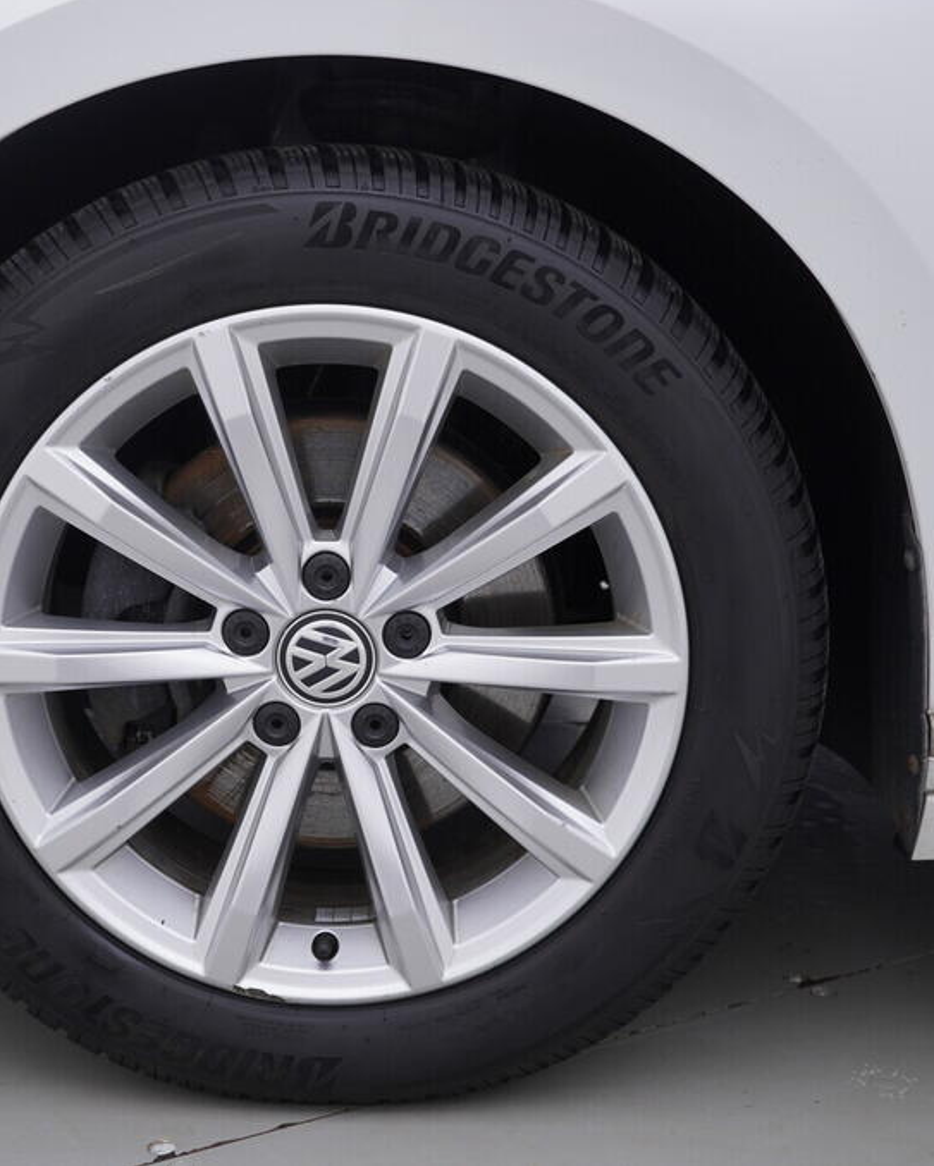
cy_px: 580
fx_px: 1761
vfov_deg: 36.6
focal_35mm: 51
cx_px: 329
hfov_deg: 29.5
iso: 125
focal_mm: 24
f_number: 4
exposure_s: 1/80
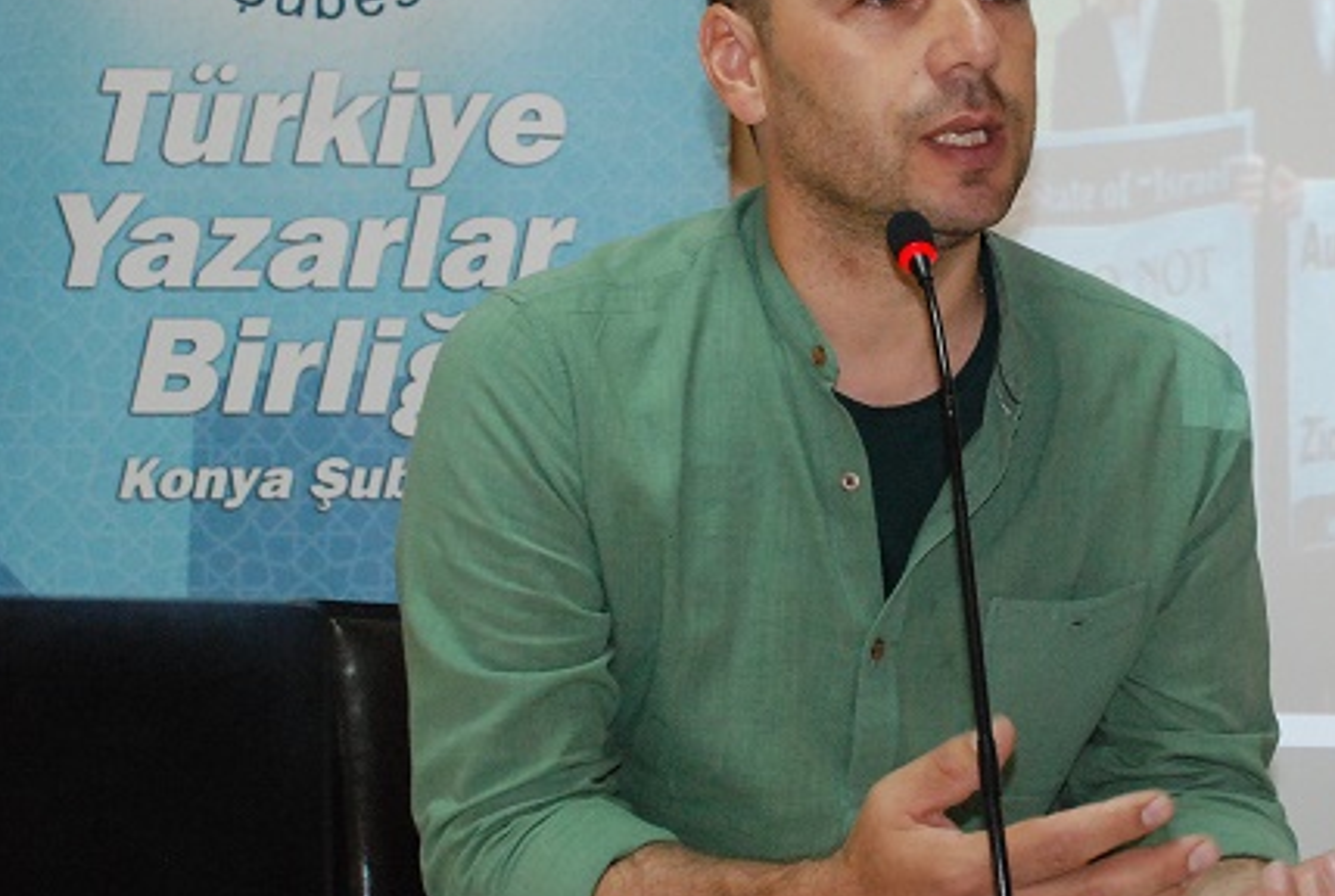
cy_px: 308
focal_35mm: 81
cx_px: 1011
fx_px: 3010
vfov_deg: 16.9
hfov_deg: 24.7
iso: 1600
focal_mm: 32
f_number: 5.6
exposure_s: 1/60
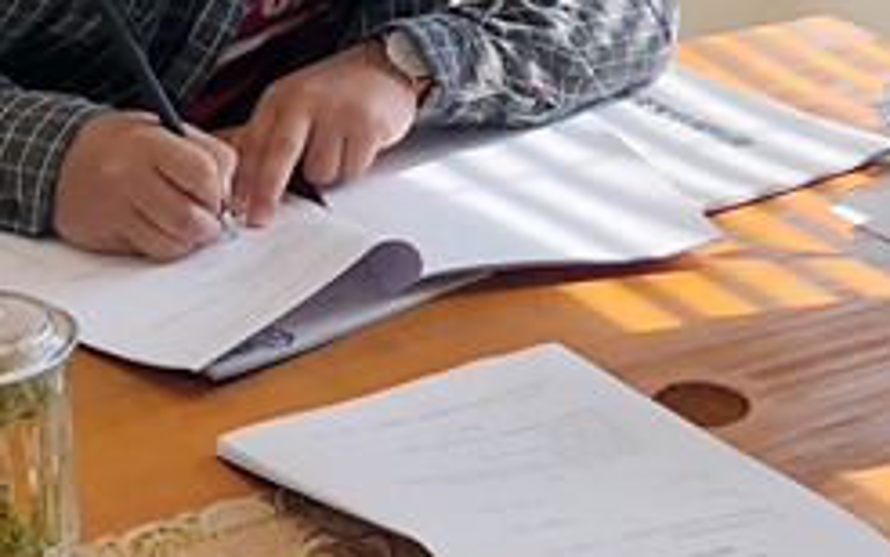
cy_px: 65
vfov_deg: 13.0
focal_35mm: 100
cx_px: 564
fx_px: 2427
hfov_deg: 20.7
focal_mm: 3.99
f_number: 1.8
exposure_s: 1/264
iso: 20
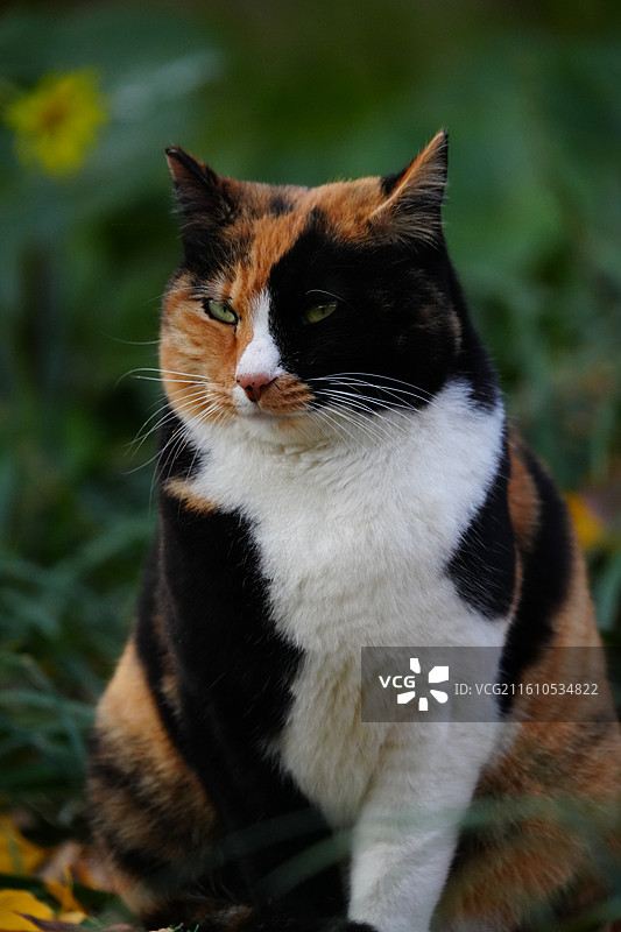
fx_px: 11997
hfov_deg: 3.0
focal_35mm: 464
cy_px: 466
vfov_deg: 4.4
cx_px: 310
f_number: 6.3
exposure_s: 1/400
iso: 5000
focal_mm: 463.5
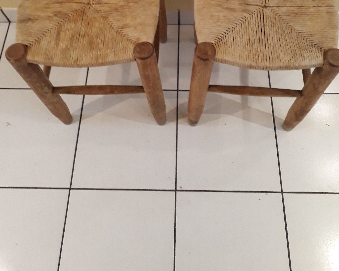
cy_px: 45
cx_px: 173
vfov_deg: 39.2
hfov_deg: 50.3
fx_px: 361
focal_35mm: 36
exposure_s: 1/17
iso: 200
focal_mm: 3.6
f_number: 1.9
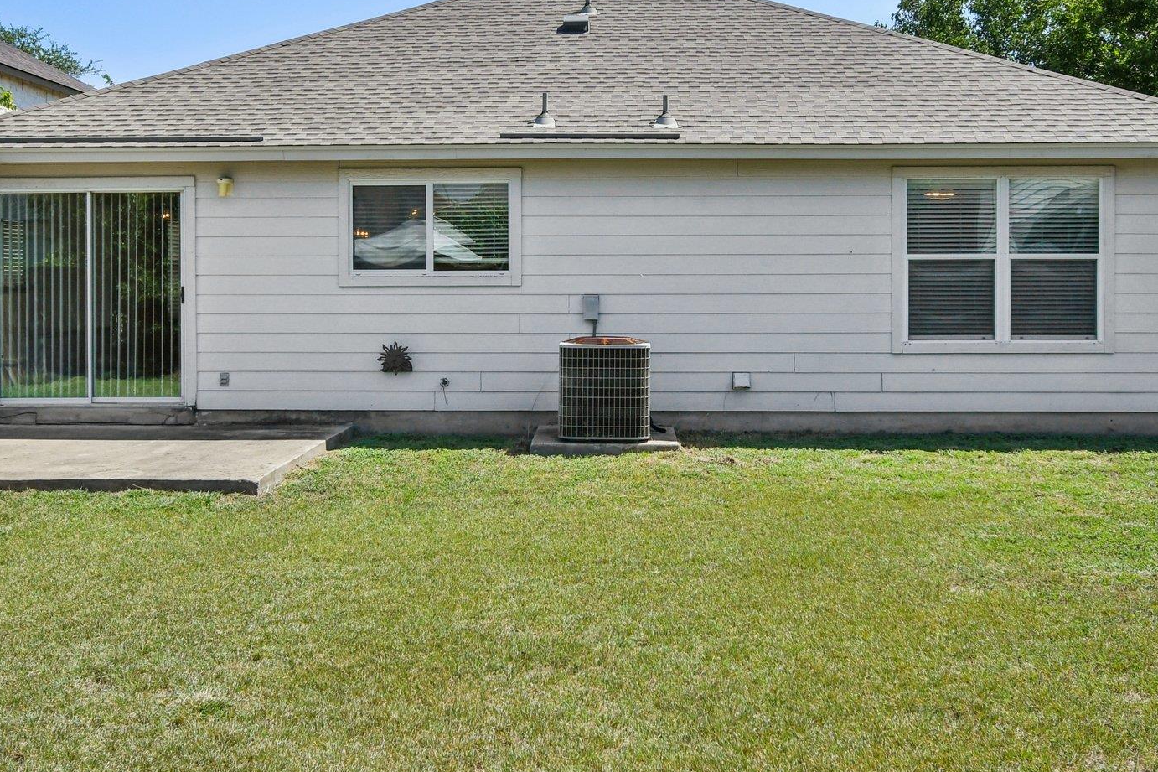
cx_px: 599
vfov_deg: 33.2
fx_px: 1286
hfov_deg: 48.5
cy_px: 268
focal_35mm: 40
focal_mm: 18
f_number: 8
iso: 400
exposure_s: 1/1000
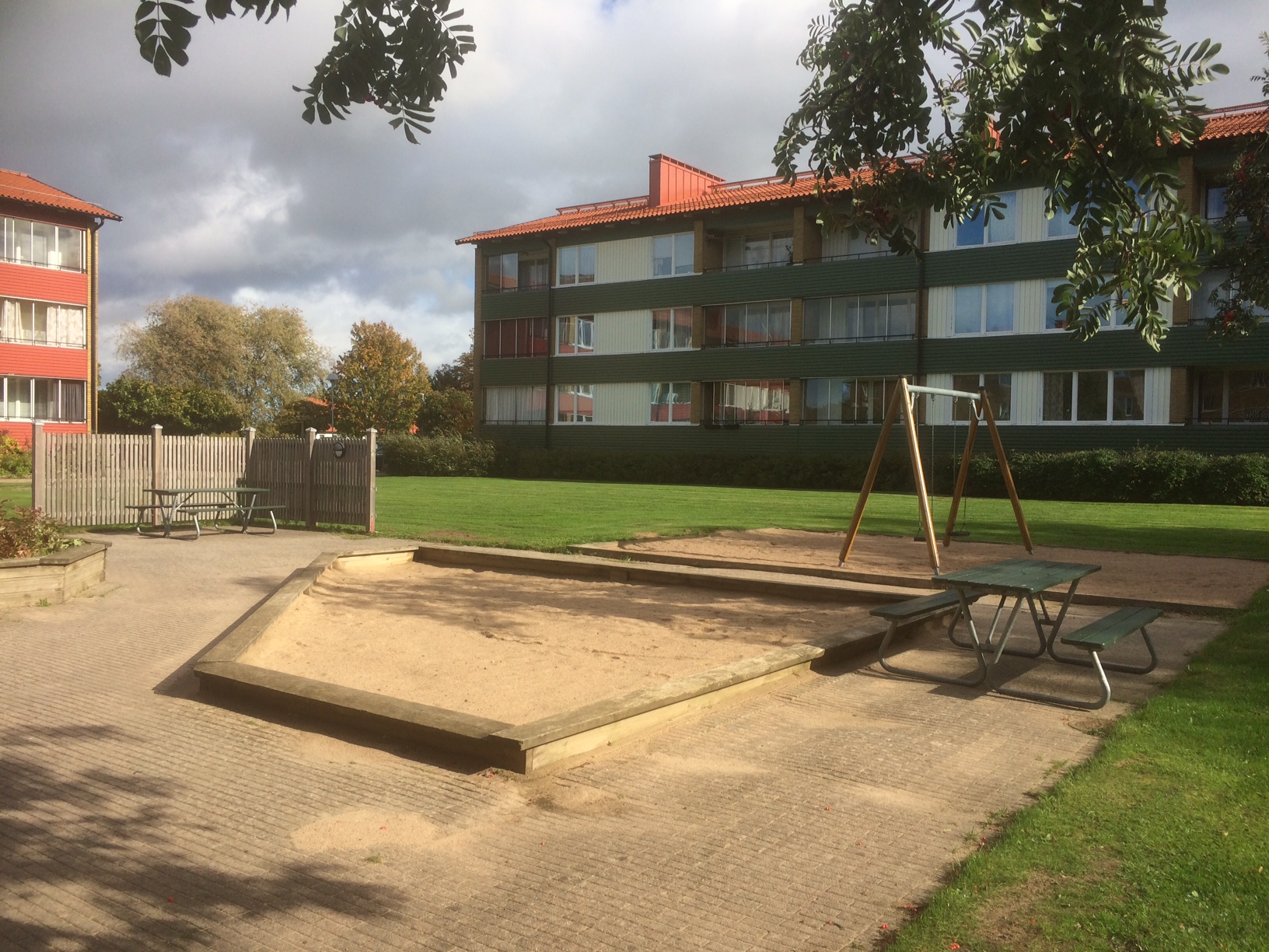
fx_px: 1063
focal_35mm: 29
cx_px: 634
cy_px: 476
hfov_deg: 61.7
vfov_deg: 48.2
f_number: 2.2
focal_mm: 4.15
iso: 32
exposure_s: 1/1580
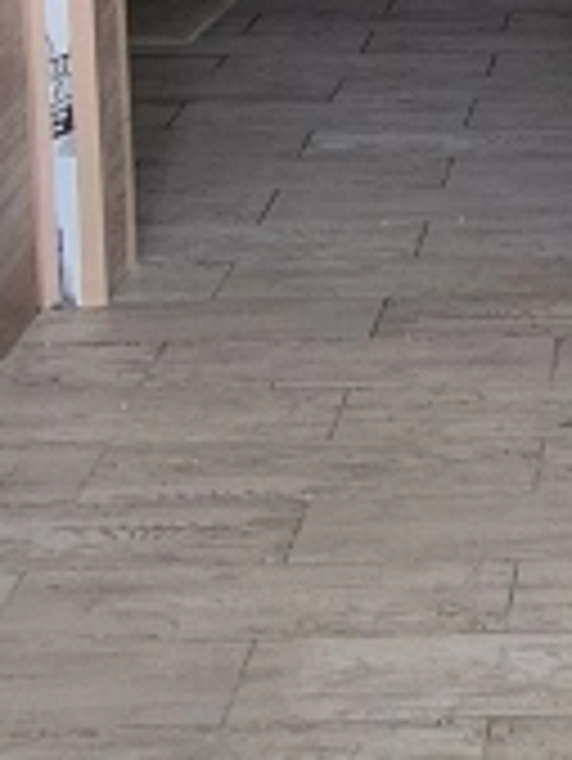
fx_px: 1826
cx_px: 851
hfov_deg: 16.3
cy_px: -189
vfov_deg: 21.6
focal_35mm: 83
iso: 100
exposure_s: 1/50
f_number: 2.2
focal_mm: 1.74
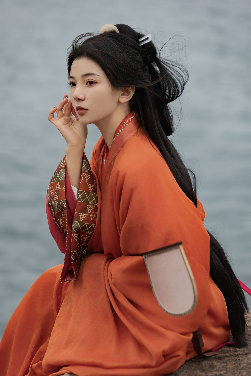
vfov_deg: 15.8
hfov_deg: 10.5
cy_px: 188
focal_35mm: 130
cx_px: 126
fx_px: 1359
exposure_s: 1/320
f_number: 3.5
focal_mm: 130
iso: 100
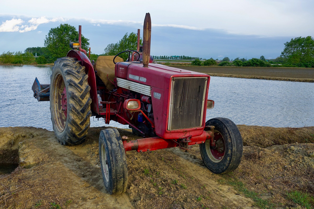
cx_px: 157
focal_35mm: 42
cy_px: 104
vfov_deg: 31.9
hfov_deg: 46.4
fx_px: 366
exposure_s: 1/125
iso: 125
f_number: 5.6
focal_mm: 15.31
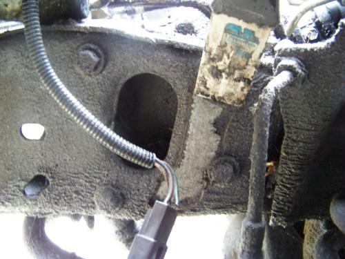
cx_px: 172
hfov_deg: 51.4
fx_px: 359
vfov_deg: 39.7
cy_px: 130
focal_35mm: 36
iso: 400
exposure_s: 1/3.2
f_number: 2.8
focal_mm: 5.85
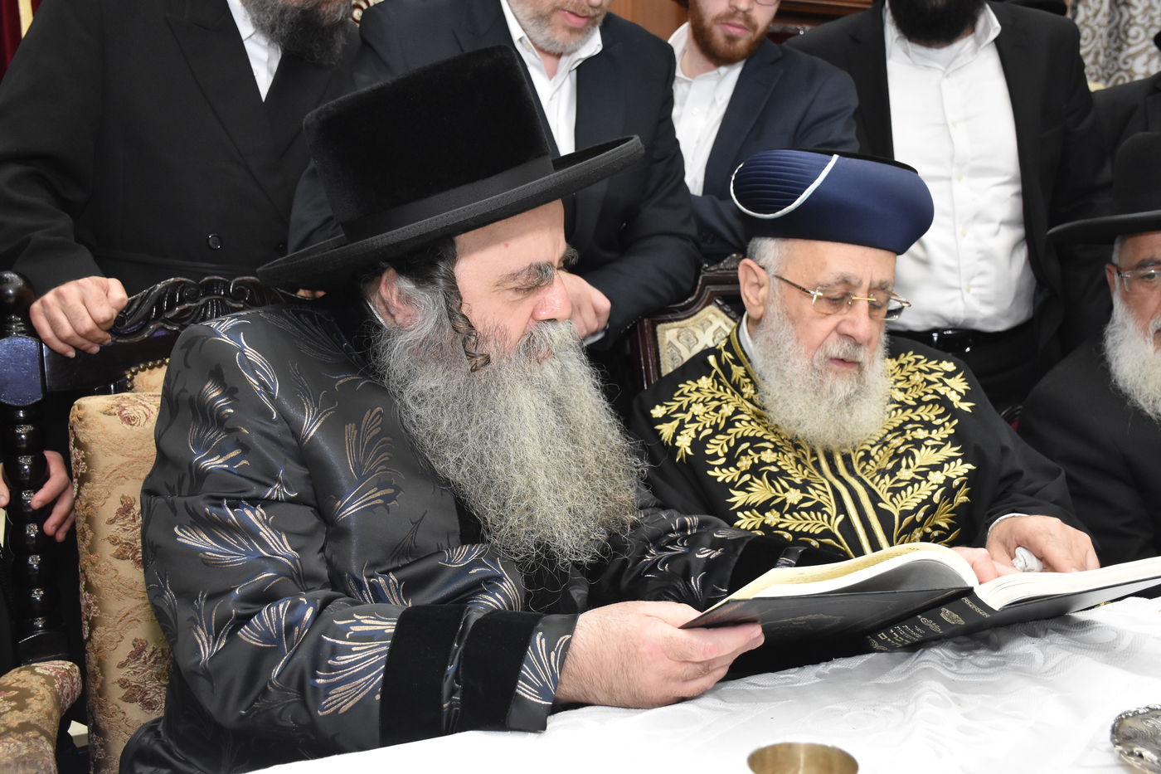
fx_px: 1161
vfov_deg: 36.9
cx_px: 580
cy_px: 387
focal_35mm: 36
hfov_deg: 53.1
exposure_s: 1/125
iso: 1600
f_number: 5.6
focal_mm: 24
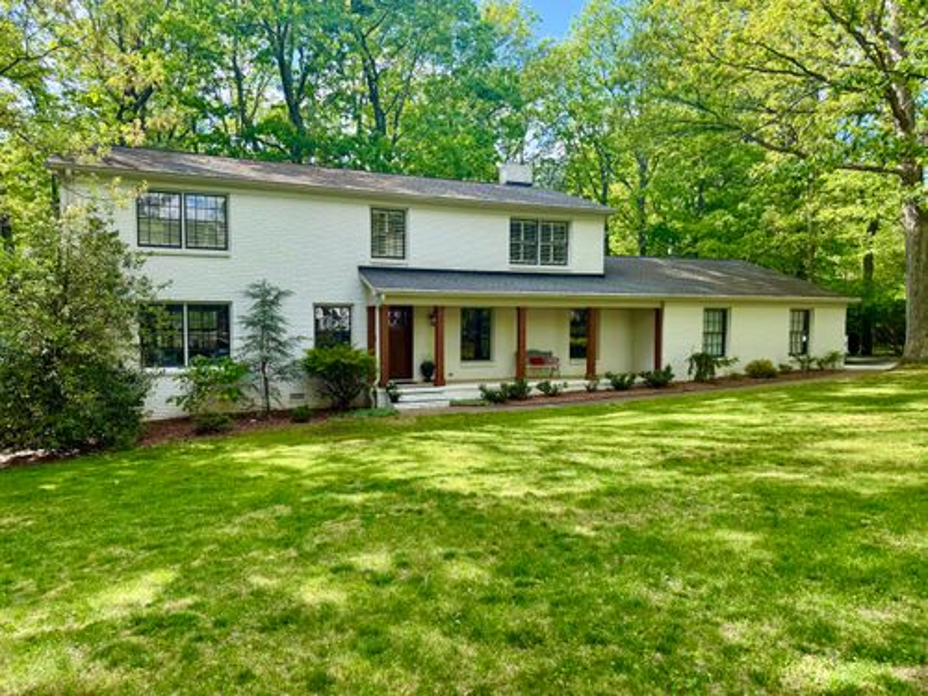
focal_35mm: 24
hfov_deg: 71.6
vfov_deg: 56.8
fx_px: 643
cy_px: 348
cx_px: 464
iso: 100
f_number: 1.78
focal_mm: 6.76
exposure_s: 1/1106
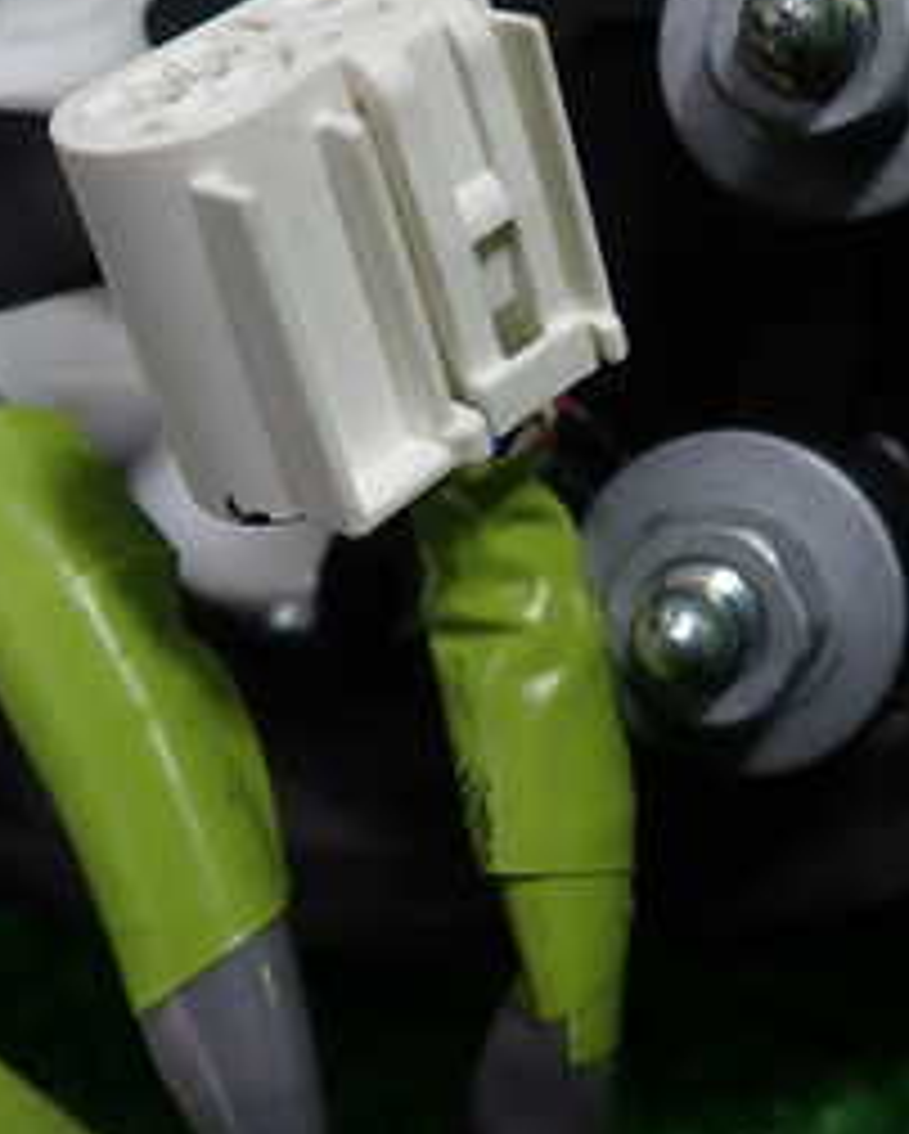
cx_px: 468
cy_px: 292
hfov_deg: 26.3
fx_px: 1948
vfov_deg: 31.9
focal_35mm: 58
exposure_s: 1/60
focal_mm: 4.5
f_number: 2
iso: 125
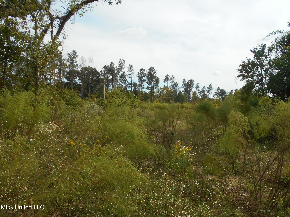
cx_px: 145
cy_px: 108
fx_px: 218
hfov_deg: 67.3
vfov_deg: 53.1
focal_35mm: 26
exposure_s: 1/1000
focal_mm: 4.6
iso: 80
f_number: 3.2
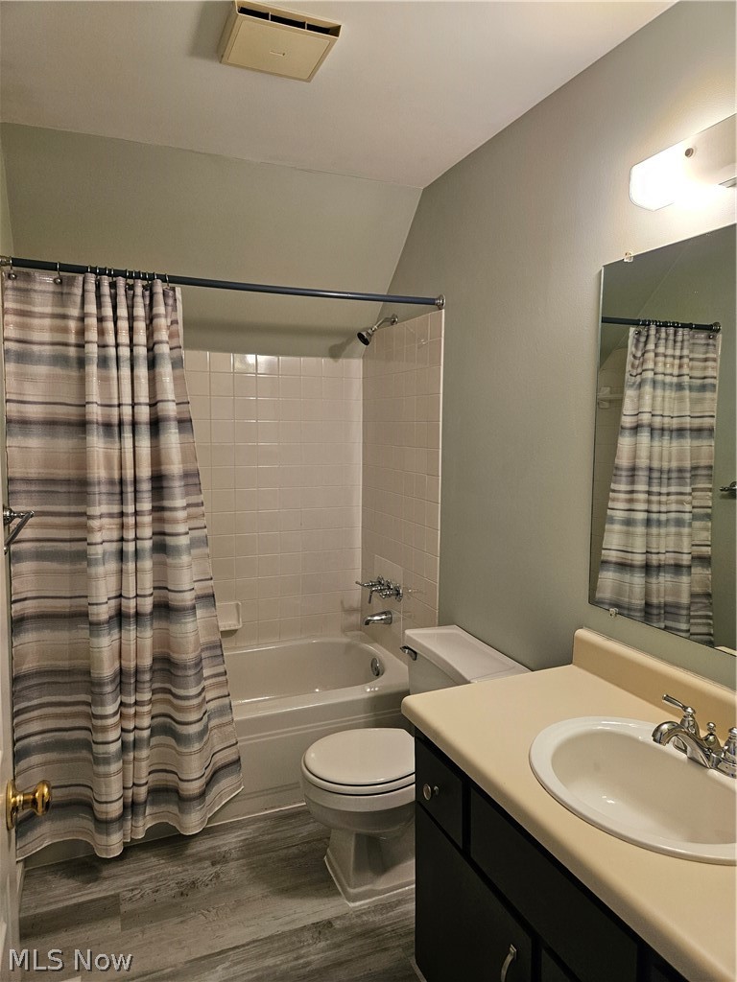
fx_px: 653
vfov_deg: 73.9
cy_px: 491
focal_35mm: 23
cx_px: 368
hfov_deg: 58.9
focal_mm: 5.4
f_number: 1.8
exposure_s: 1/120
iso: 250
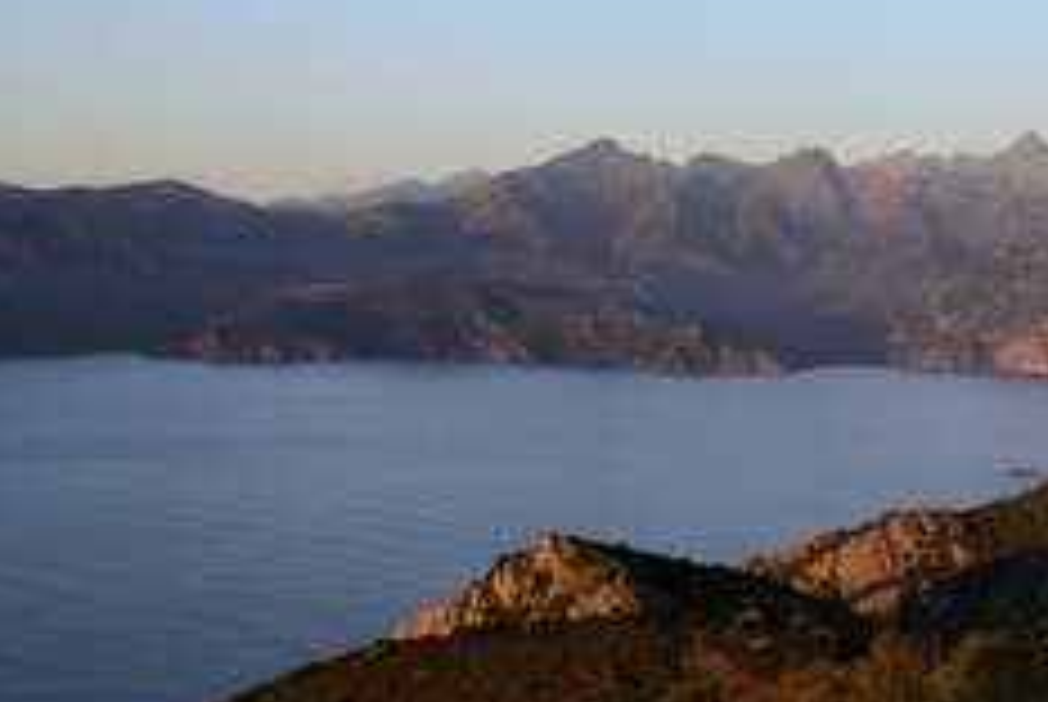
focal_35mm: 63
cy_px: 436
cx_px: 859
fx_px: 1836
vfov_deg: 21.6
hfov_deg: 30.9
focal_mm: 35
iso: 200
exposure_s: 1/160
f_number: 7.1
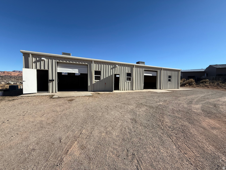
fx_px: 91
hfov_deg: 102.1
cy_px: 85
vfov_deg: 85.7
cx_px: 113
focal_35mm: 14
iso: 50
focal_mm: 2.22
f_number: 2.2
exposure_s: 1/2165
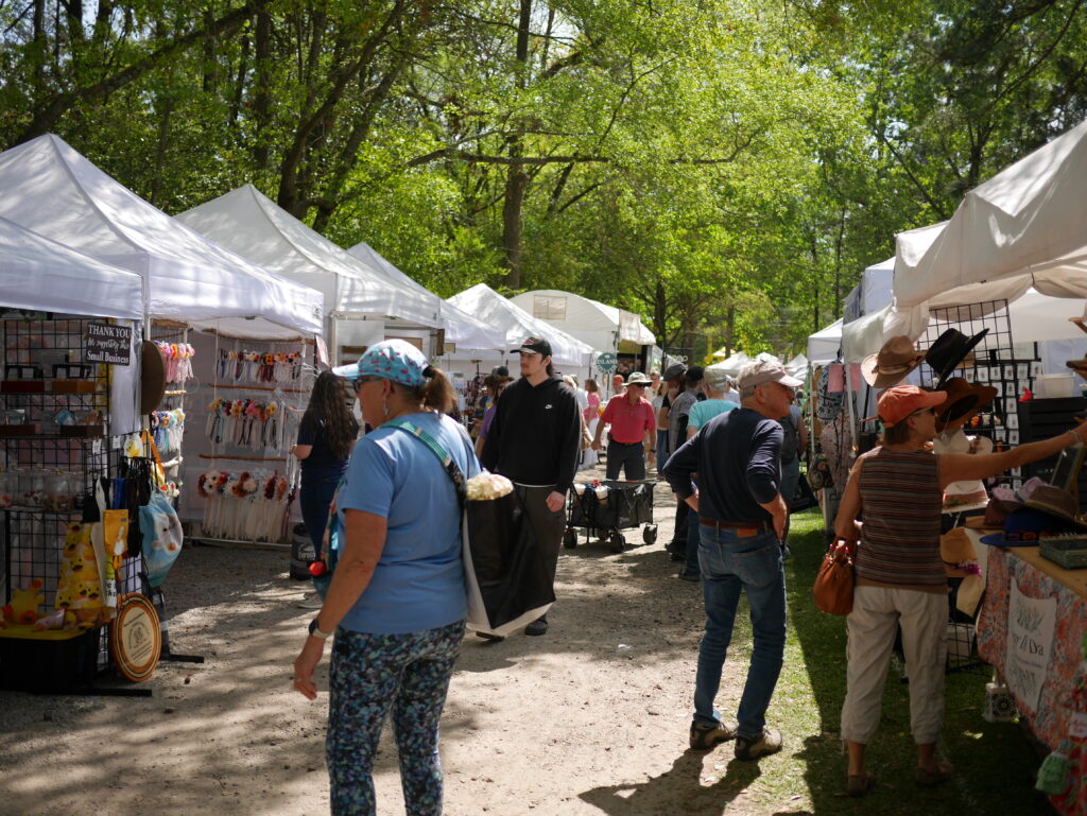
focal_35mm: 40
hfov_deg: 46.8
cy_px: 408
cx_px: 544
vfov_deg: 36.0
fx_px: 1257
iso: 200
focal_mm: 20
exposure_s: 1/3200
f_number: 1.8
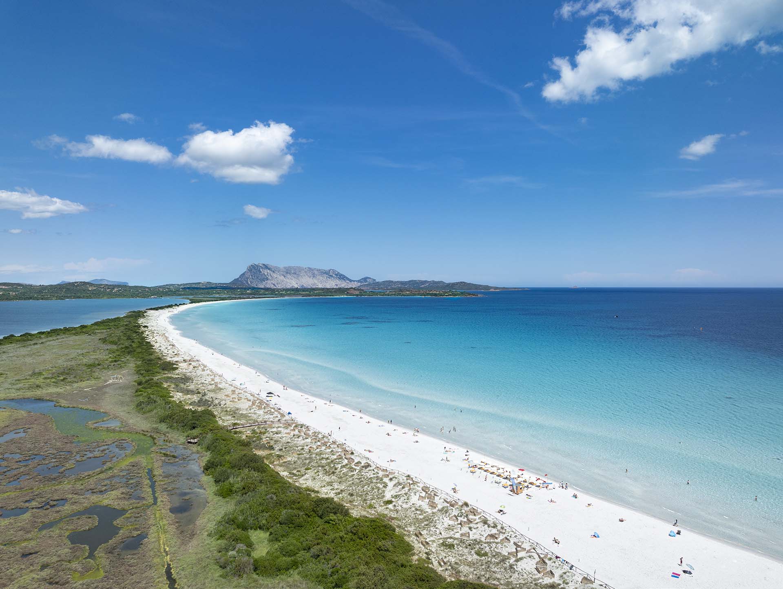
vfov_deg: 56.9
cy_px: 294
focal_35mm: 24
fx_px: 544
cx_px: 392
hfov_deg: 71.5
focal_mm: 12.29
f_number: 4
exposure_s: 1/1600
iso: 100
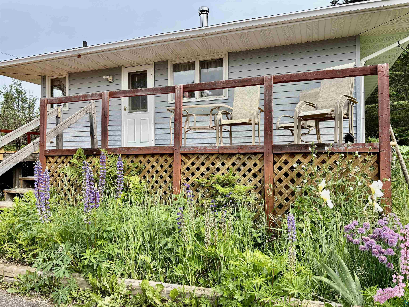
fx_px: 307
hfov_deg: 67.3
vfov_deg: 53.1
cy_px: 154
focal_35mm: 26
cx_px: 204
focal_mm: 5.96
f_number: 1.6
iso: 50
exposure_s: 1/1115
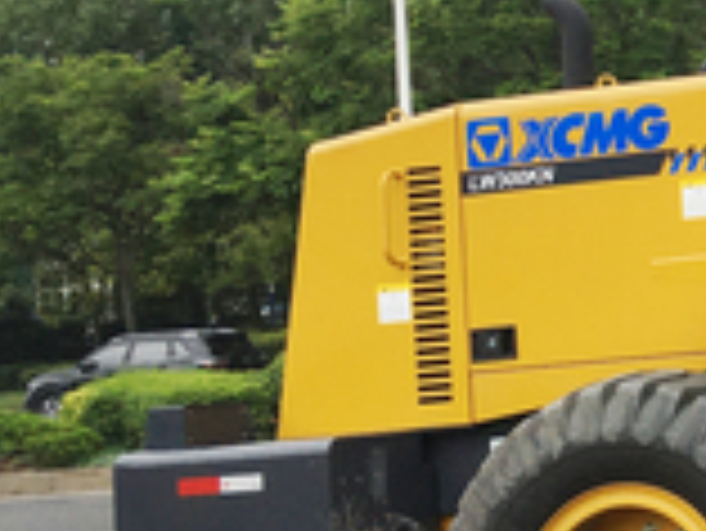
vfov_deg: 13.3
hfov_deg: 15.0
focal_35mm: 111
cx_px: 1340
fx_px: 2266
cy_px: 176
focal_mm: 4.15
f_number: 2.2
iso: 25
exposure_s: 1/452
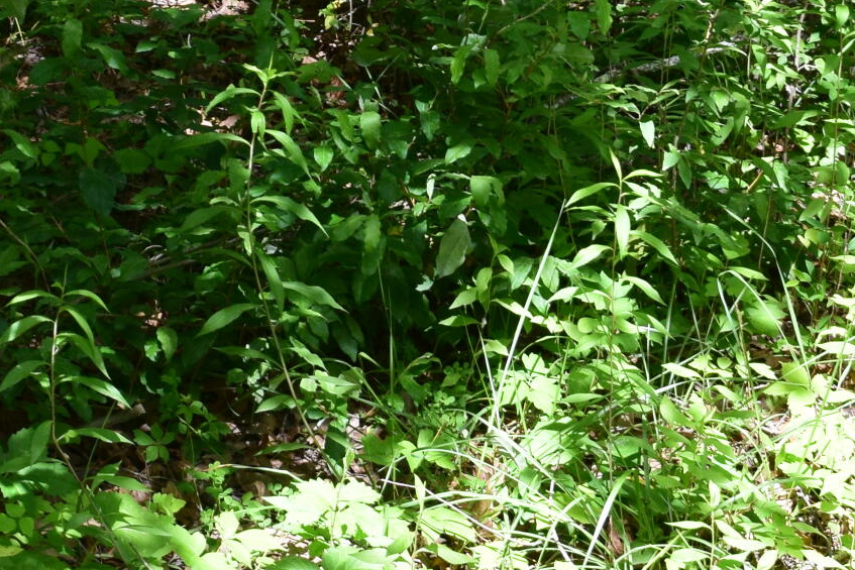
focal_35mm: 170
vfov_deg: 8.0
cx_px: 358
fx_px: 4038
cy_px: -182
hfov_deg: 12.1
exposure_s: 1/200
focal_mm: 32
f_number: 10
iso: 400
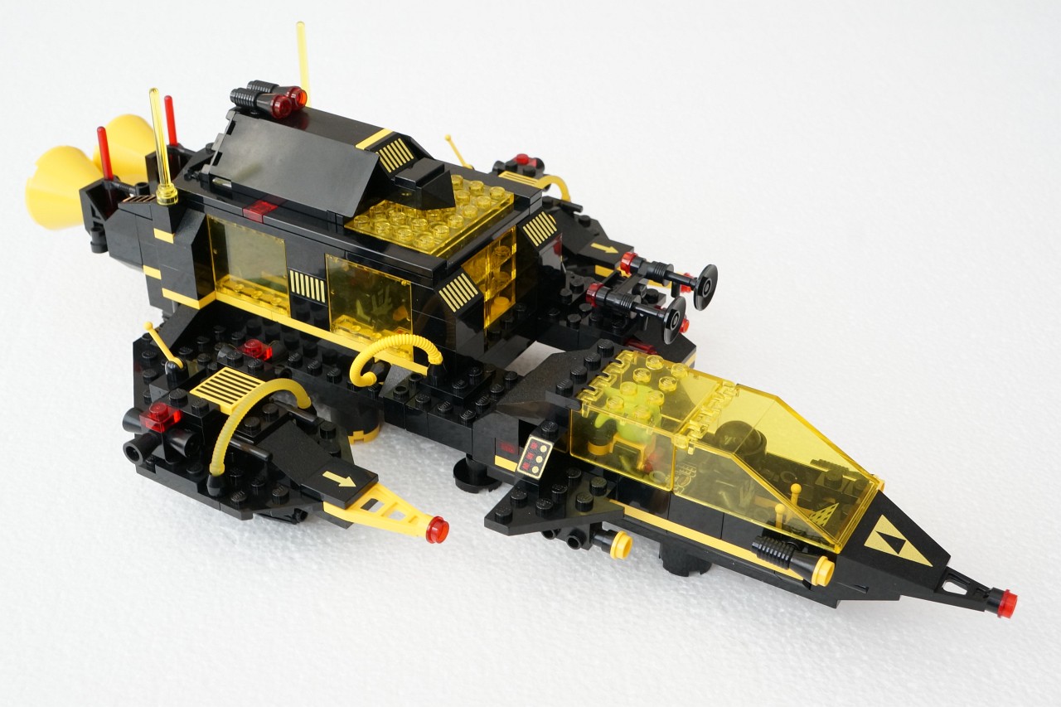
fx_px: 1193
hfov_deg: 47.9
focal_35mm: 40
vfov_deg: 33.0
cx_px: 530
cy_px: 354
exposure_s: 1/15
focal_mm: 27
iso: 800
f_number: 9
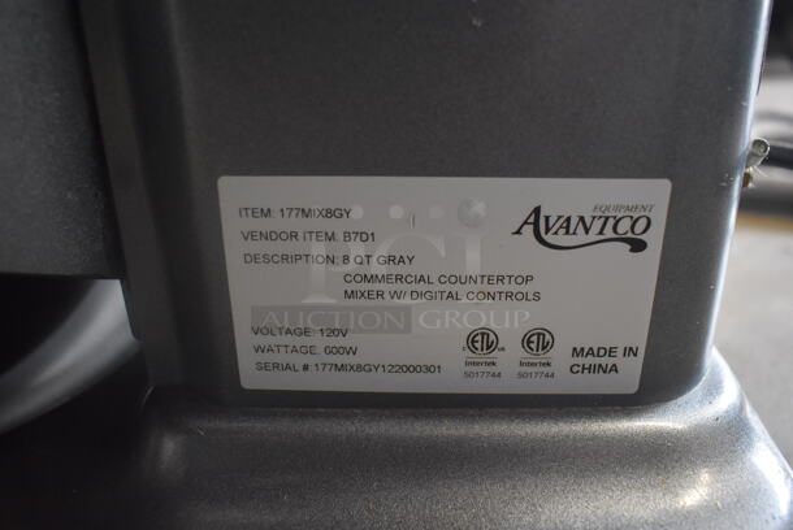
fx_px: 661
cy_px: 265
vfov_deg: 43.7
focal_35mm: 30
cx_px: 396
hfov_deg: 61.9
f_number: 4
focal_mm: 20
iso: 2500
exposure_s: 1/60
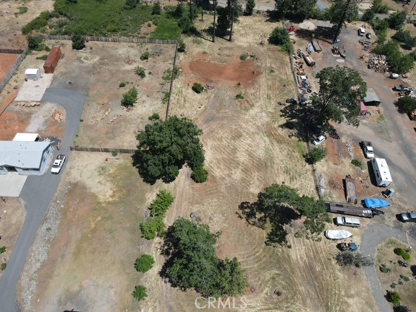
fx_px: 288
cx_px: 208
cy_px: 156
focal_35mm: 24
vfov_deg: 56.8
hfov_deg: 71.6
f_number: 2.8
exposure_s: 1/725
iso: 100
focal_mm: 4.5
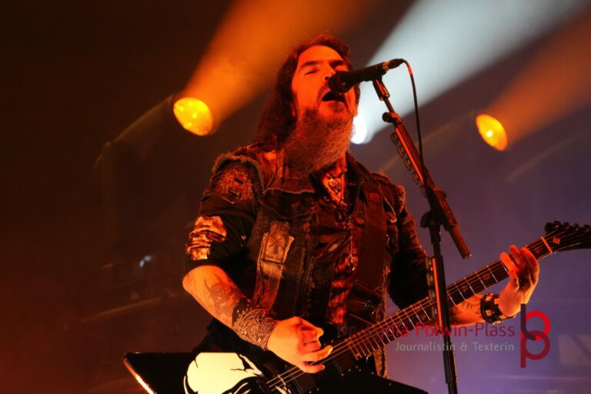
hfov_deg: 7.7
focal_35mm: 268
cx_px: 296
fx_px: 4408
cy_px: 197
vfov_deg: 5.1
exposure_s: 1/250
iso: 6400
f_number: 6.3
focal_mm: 179
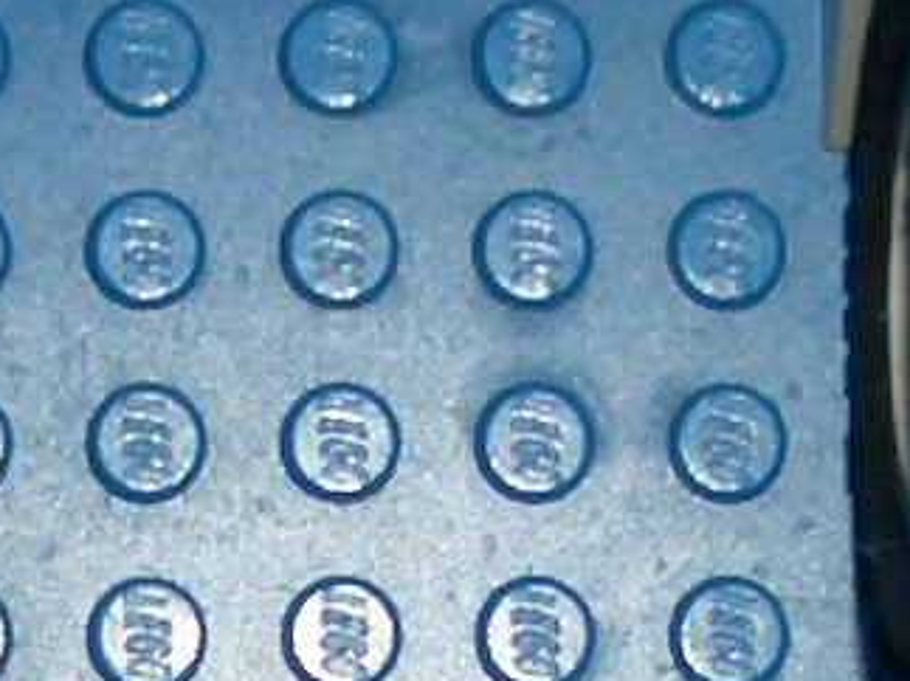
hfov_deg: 7.9
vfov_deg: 5.9
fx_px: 6570
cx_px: 82
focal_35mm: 250
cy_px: 1120
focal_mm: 5.8
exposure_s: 1/60
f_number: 4.3
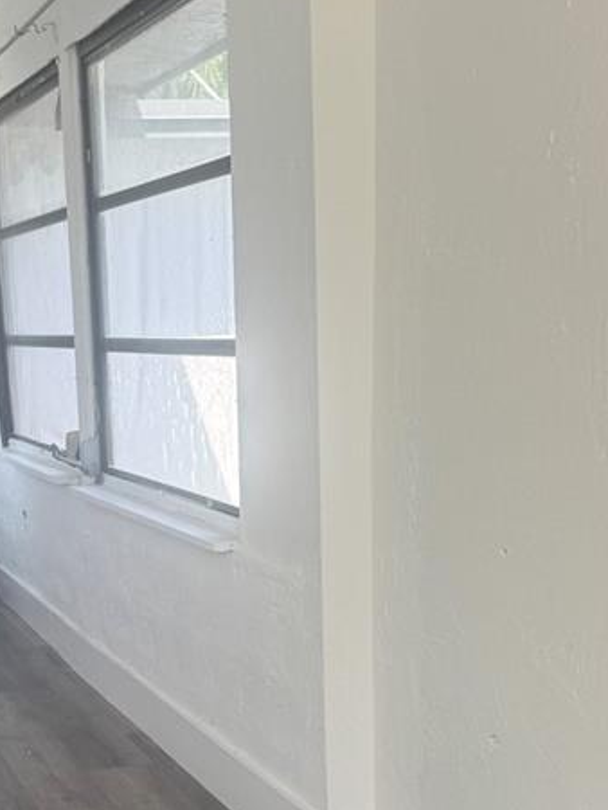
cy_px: 630
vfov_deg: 29.7
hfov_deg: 21.9
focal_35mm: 64
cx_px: -36
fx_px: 1497
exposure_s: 1/209
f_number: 1.78
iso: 80
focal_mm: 6.76
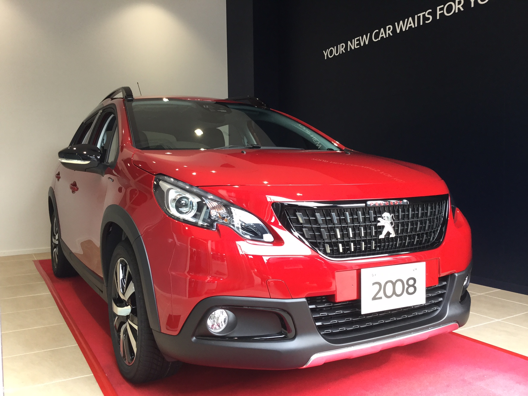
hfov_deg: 58.4
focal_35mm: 31
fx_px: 473
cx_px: 264
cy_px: 198
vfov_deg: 45.4
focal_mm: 3.3
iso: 25
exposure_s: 1/40
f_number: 2.4
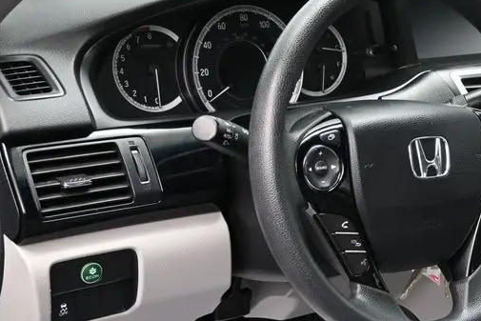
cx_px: 426
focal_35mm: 76
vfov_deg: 17.8
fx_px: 1016
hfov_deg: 25.9
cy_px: 251
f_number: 4.2
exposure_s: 1/125
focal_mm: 25
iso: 1100
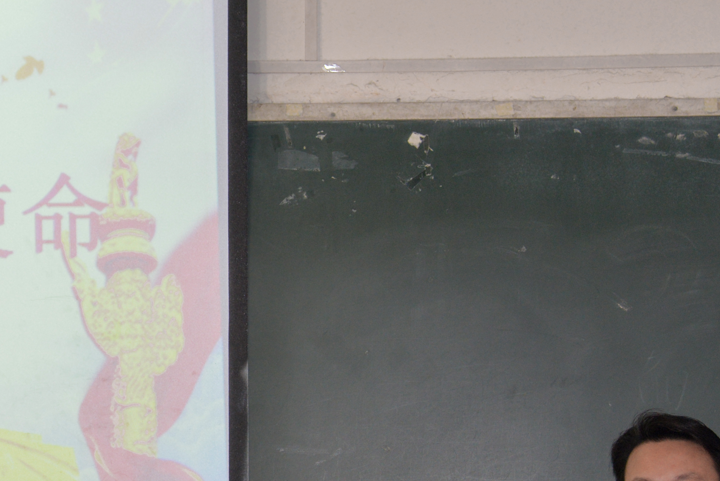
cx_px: 84
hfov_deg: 10.7
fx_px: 3841
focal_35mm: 192
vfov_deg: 7.2
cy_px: 284
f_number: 5
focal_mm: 82
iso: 800
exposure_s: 1/125
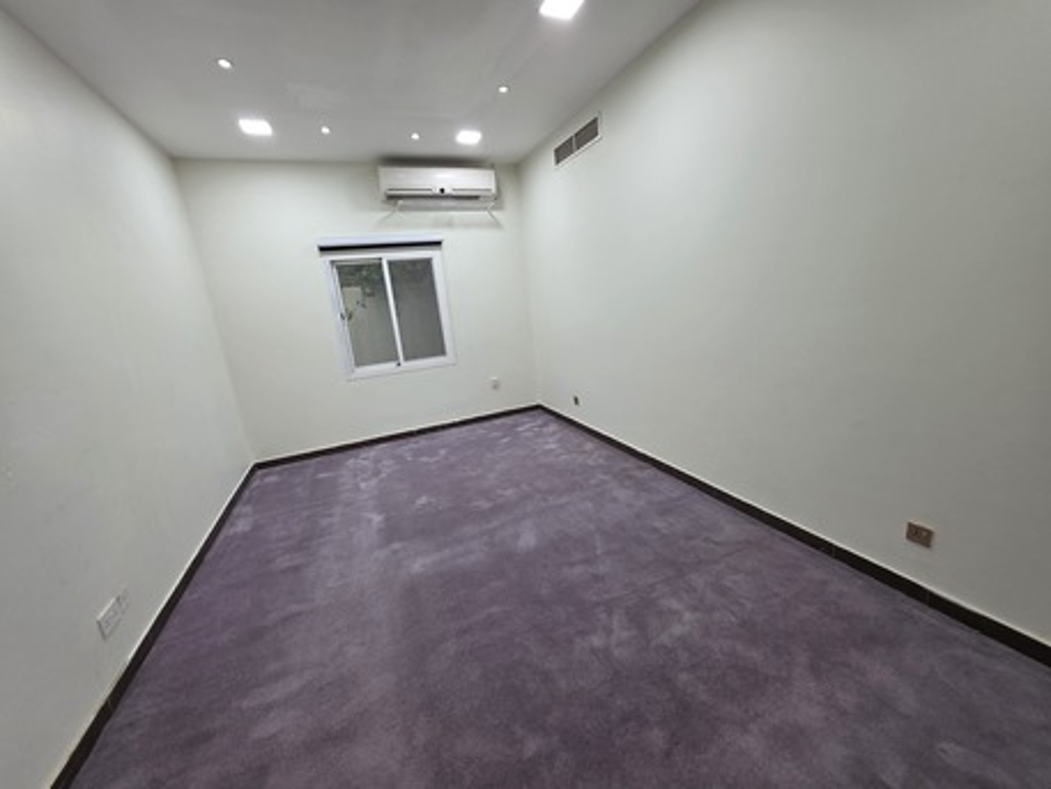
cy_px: 394
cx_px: 526
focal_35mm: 13
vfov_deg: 89.9
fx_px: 395
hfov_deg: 106.2
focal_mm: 2.2
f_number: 1.9
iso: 125
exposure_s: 1/100
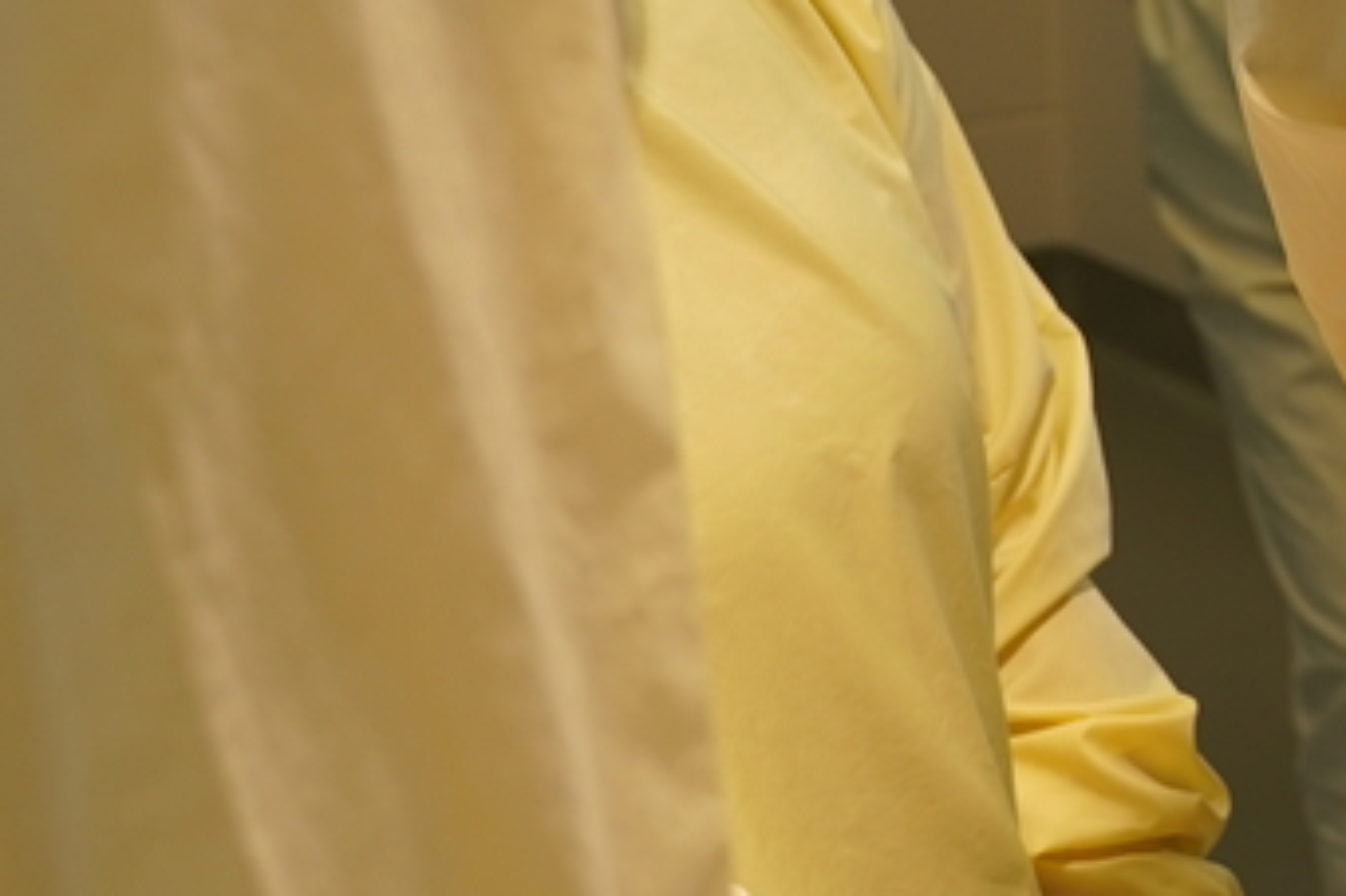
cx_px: 2491
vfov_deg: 10.3
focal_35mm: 132
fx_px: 4933
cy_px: -51
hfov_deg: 13.7
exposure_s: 1/160
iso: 250
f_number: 4
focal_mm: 30
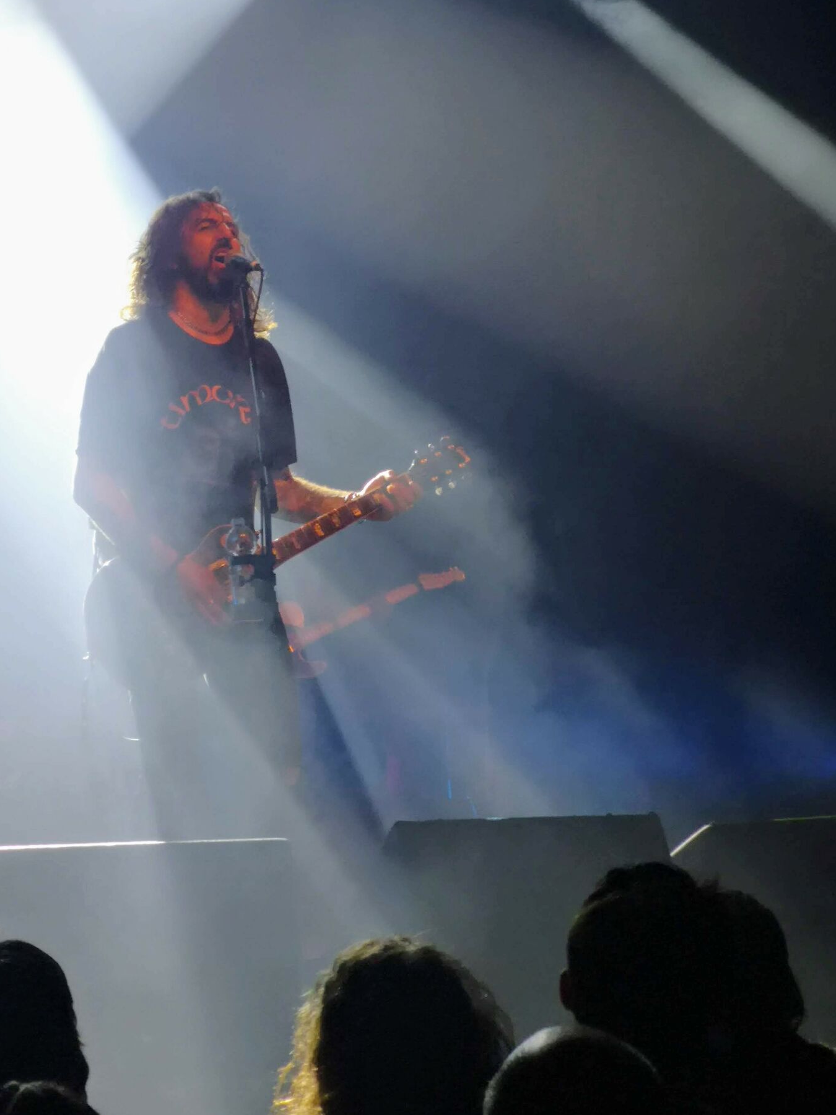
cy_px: 468
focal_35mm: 108
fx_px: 3478
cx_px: 327
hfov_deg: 13.7
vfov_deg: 18.2
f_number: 2.4
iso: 125
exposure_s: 1/50
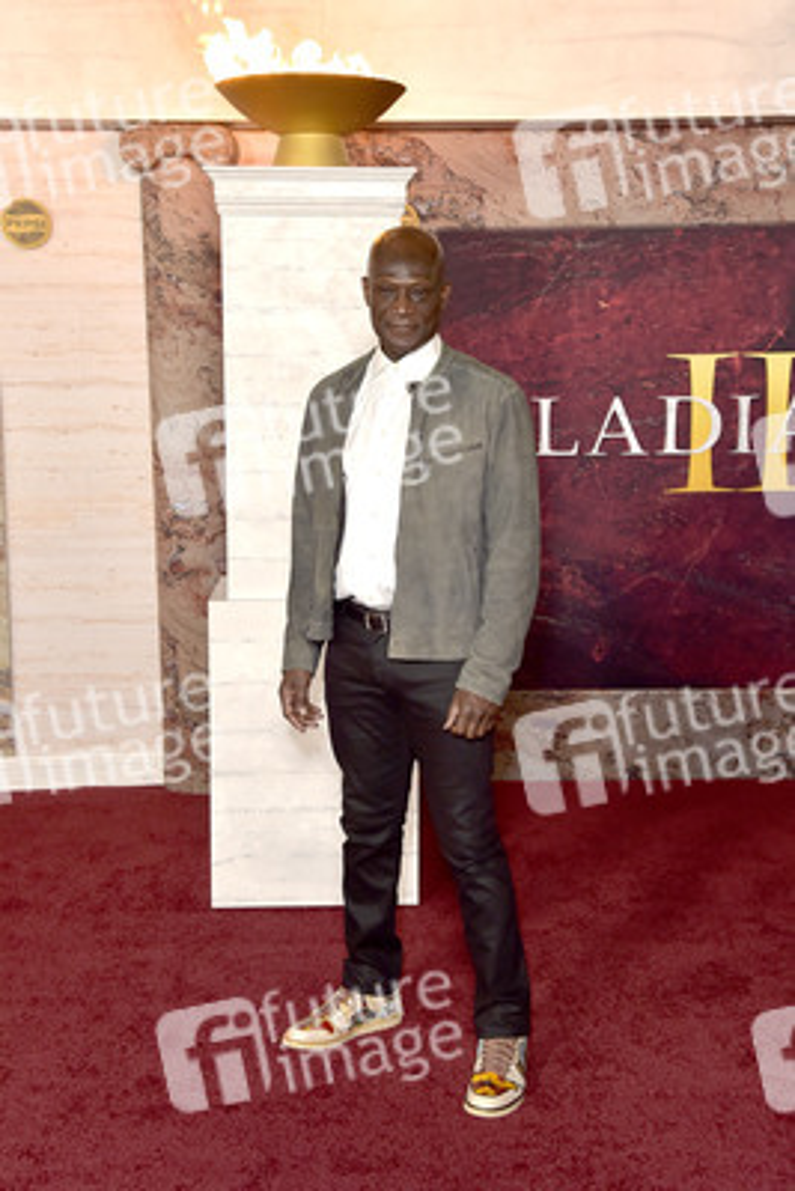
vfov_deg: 41.1
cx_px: 398
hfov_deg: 28.1
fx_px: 1589
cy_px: 596
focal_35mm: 48
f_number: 5.6
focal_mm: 48
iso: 1000
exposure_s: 1/250
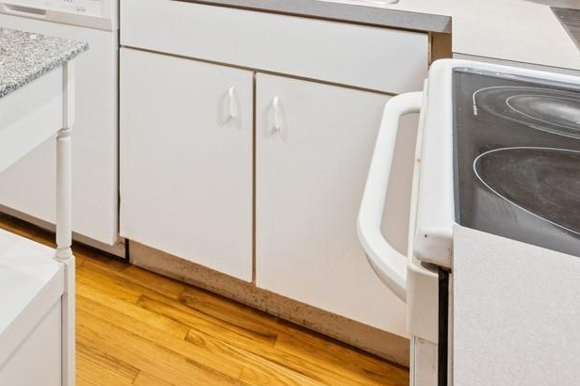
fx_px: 661
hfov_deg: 38.0
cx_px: -82
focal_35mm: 41
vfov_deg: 27.0
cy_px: -128
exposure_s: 1/13
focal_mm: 14
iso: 800
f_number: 8
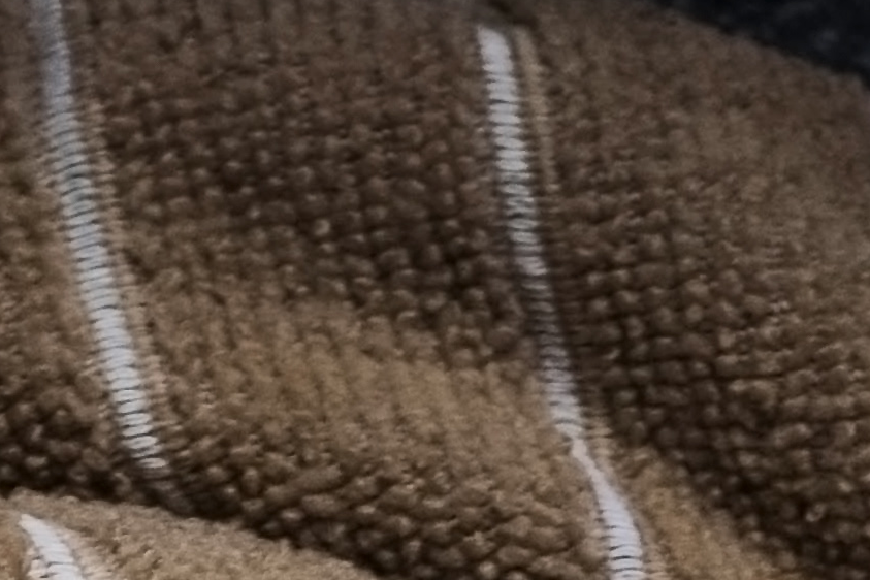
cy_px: 1926
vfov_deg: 2.5
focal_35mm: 534
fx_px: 12904
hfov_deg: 3.8
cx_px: -375
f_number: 4
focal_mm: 50
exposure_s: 1/350
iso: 640
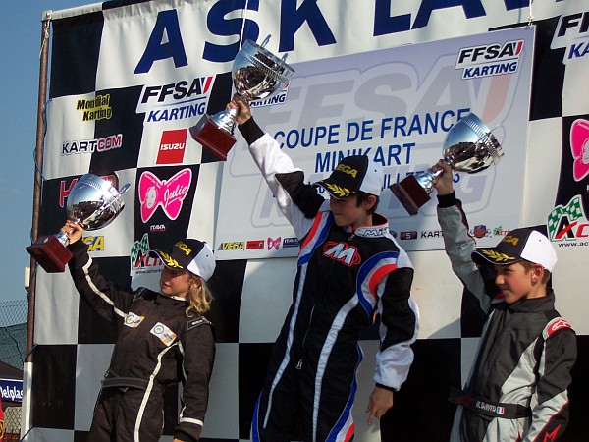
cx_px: 294
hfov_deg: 18.2
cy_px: 221
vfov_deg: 13.7
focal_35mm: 108
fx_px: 1838
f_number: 5.6
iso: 80
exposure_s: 1/750
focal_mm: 18
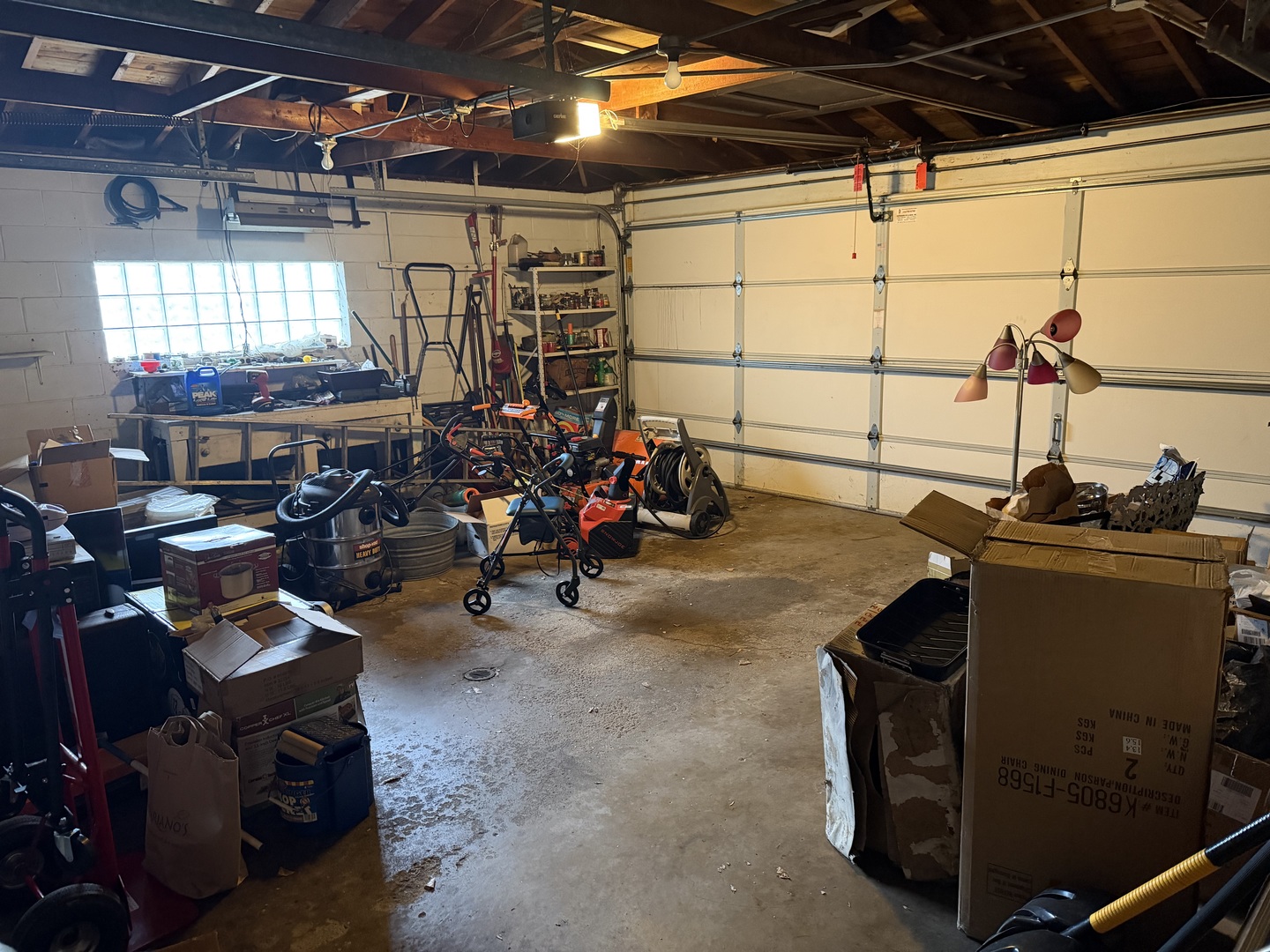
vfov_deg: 56.8
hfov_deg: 71.6
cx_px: 635
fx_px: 881
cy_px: 476
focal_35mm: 24
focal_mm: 6.76
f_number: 1.78
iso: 800
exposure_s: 1/40
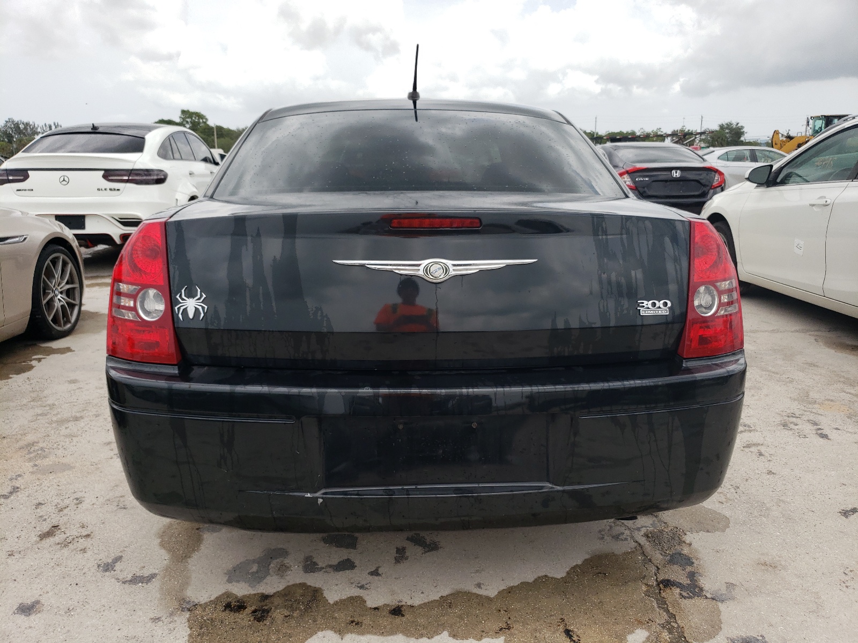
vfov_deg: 53.1
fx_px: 644
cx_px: 429
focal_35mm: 26
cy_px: 322
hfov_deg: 67.3
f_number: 1.5
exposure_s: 1/2500
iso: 50
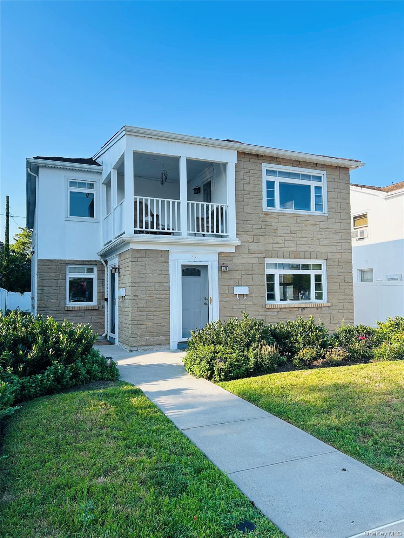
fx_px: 405
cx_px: 202
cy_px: 269
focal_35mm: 26
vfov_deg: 67.3
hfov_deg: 53.1
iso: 50
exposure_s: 1/1808
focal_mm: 5.7
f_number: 1.5
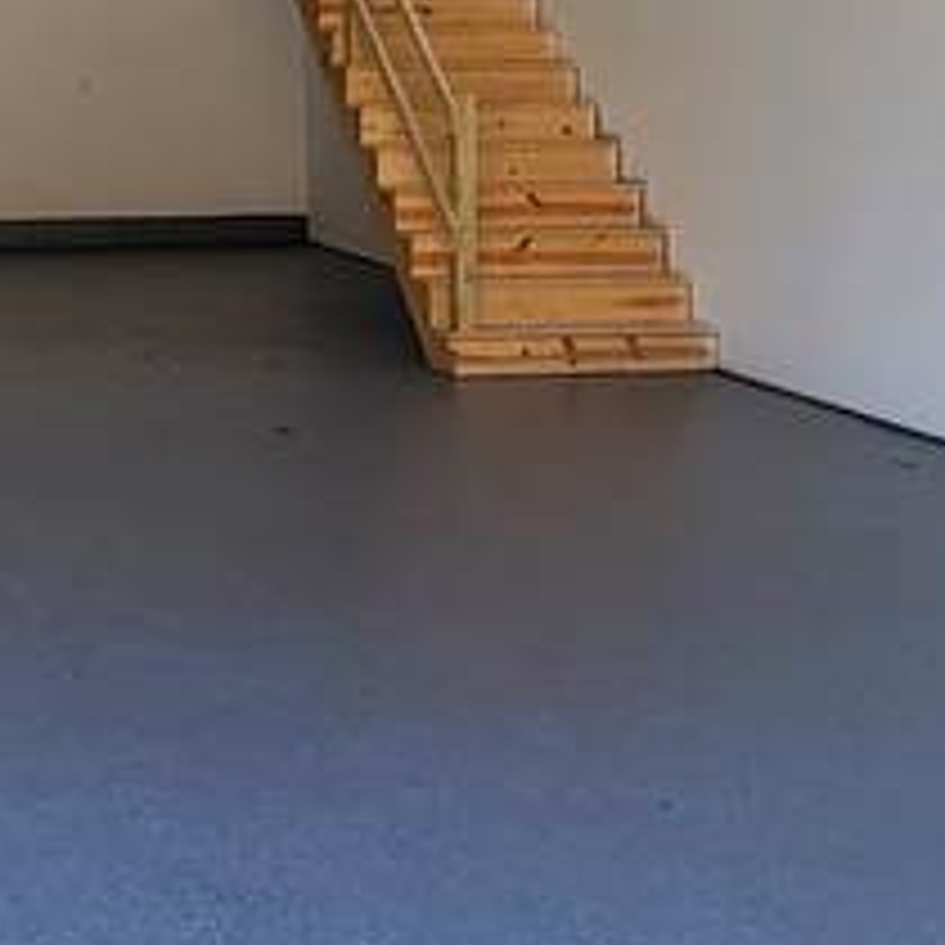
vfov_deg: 23.7
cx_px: -72
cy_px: 32
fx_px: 2162
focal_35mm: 70
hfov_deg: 23.3
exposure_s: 1/60
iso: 50
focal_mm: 1.74
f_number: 2.2
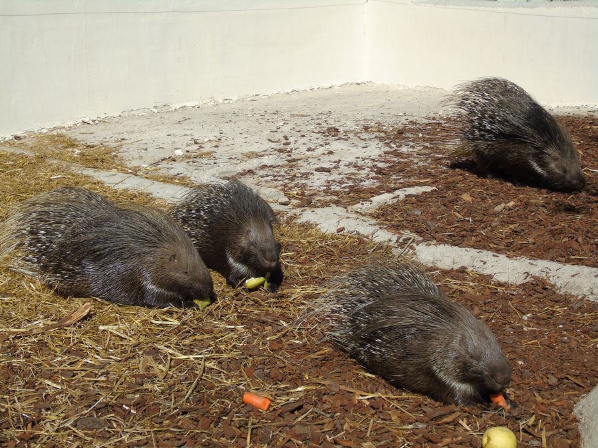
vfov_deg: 23.7
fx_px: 1071
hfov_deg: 31.2
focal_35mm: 62
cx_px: 299
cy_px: 224
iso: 80
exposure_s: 1/1000
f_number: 4.5
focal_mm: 11
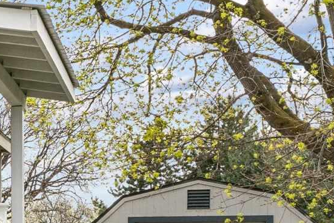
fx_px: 1112
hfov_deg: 12.6
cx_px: -511
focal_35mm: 120
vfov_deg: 11.2
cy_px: 266
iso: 400
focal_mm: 21.5
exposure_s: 1/125
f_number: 13
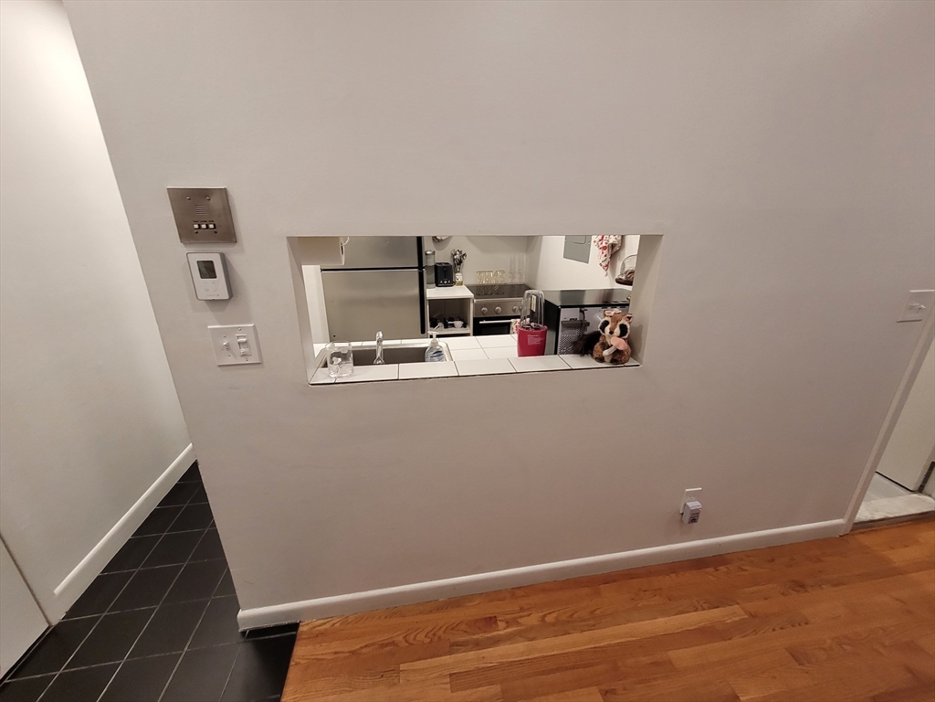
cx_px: 468
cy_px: 351
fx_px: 351
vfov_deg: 89.9
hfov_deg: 106.2
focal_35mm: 13
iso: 100
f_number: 2.2
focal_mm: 1.74
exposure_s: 1/60
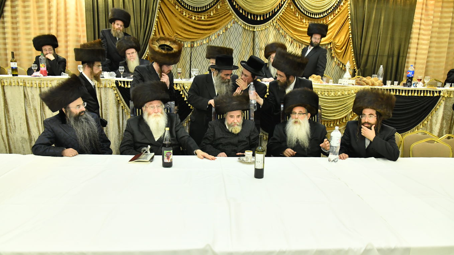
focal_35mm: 26
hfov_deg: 71.9
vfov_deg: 44.1
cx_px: 223
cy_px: 154
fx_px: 313
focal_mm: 24
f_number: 5
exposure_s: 1/250
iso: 4000
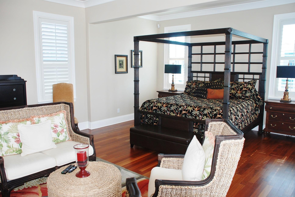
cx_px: 148
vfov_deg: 43.7
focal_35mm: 30
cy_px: 98
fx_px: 246
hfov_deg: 61.9
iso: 200
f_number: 3.8
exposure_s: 1/60
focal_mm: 20
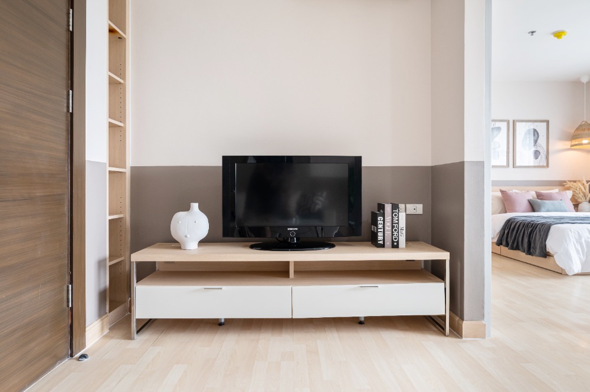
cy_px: 196
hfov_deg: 84.0
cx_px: 295
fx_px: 328
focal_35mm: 20
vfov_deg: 61.8
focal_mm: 20
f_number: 8
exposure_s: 1/40
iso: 360
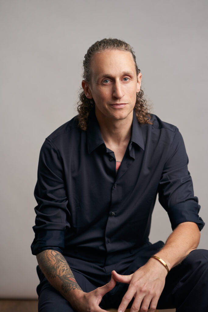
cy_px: 156
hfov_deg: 16.1
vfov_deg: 23.9
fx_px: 736
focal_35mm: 85
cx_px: 104
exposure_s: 1/200
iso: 64
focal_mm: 85
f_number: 3.5
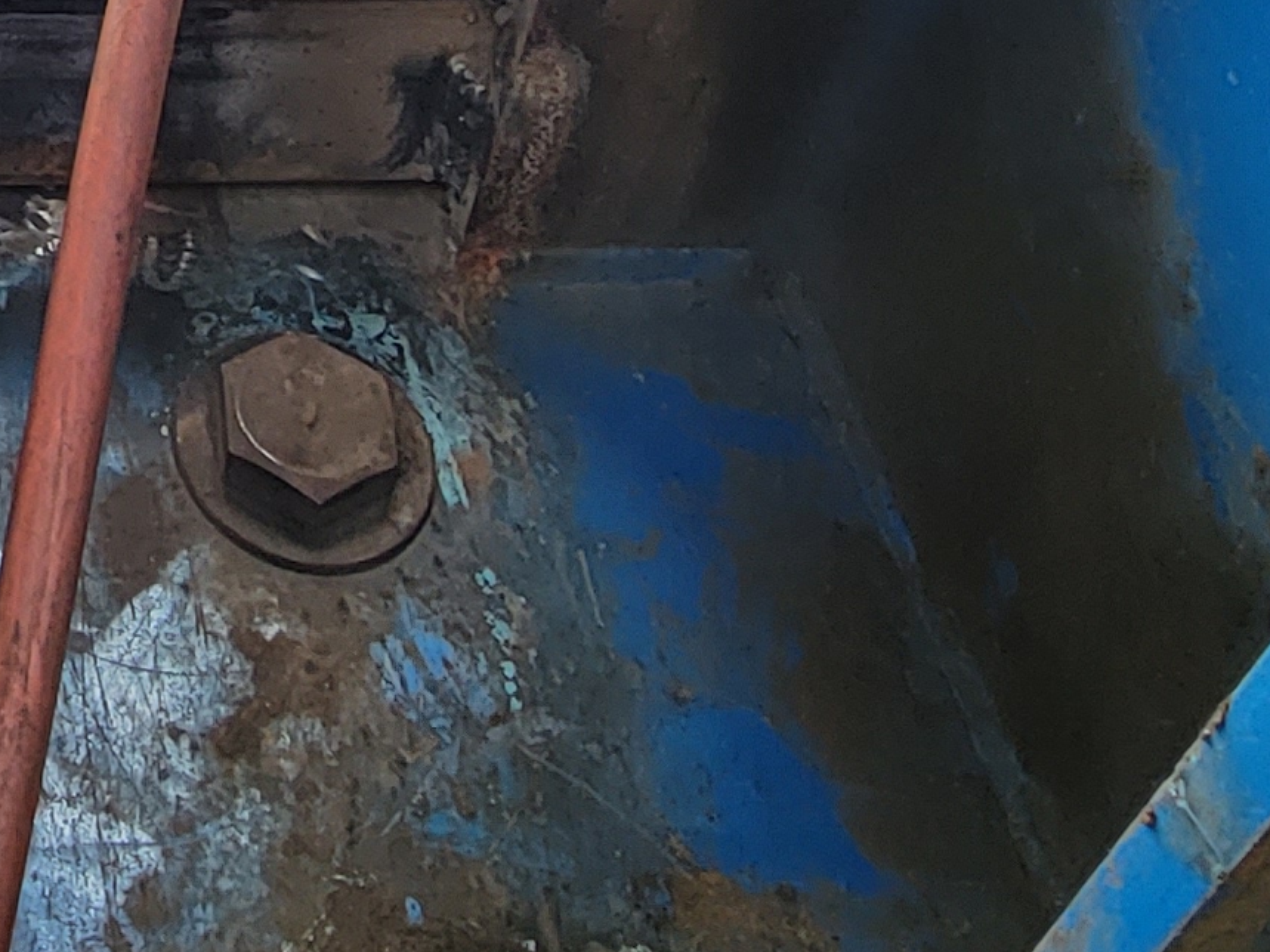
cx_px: -386
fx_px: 2238
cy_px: -514
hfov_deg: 26.7
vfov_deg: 20.3
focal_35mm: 61
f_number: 2.2
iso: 80
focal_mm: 2.2
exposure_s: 1/119
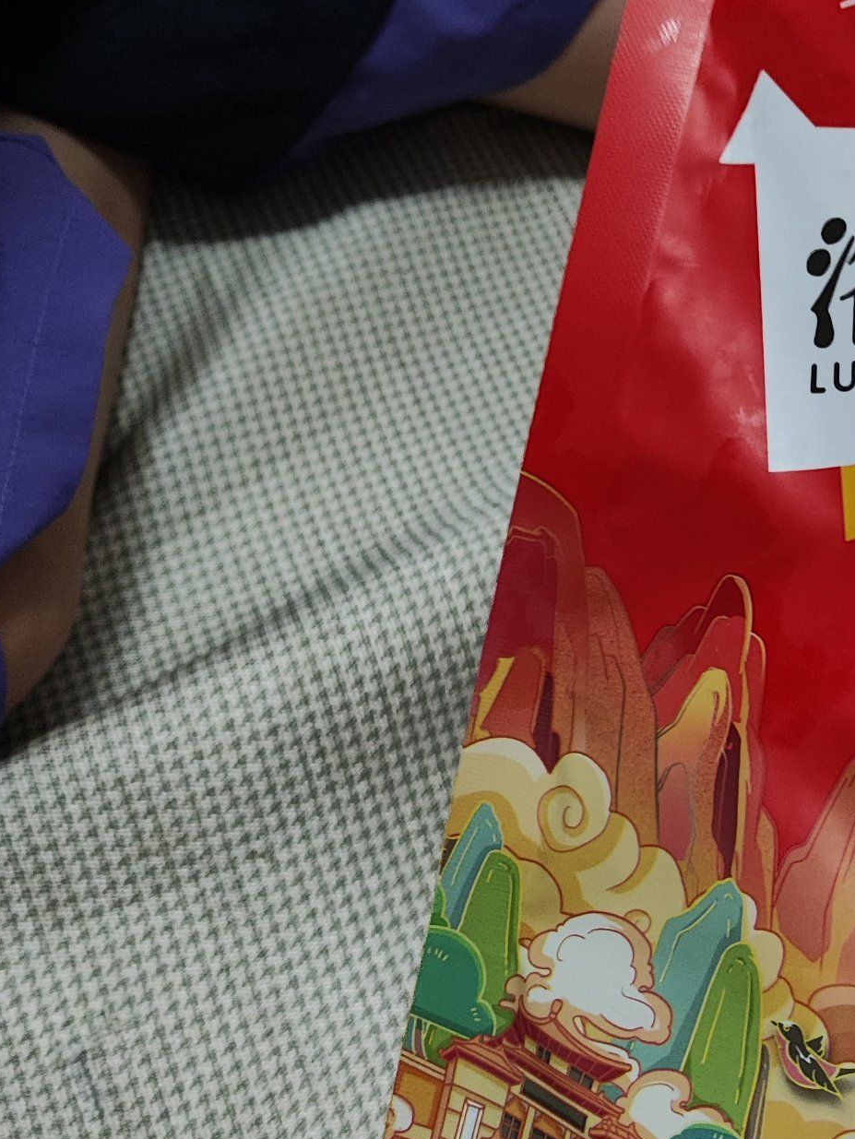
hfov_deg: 27.2
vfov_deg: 36.1
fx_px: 1745
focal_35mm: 53
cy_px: 520
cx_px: 644
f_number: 1.8
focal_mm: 4.68
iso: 525
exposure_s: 1/33.3
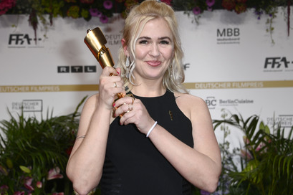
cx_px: 136
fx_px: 699
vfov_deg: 15.9
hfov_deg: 23.7
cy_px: 98
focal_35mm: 86
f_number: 5.6
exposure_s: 1/250
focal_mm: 78
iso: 500
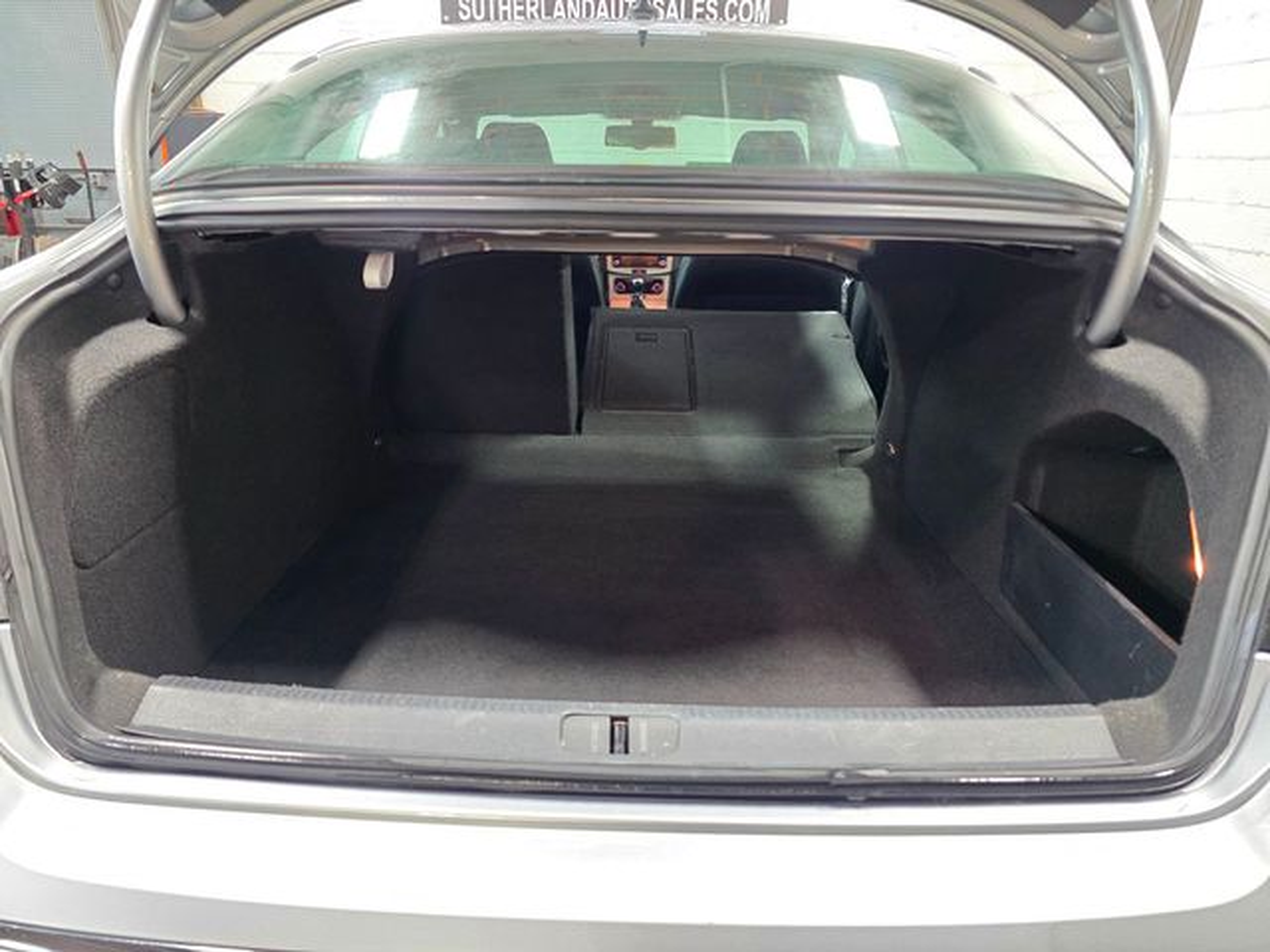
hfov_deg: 73.9
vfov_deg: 58.9
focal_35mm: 23
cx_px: 635
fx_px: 844
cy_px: 476
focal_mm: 6.3
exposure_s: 1/120
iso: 1250
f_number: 1.7
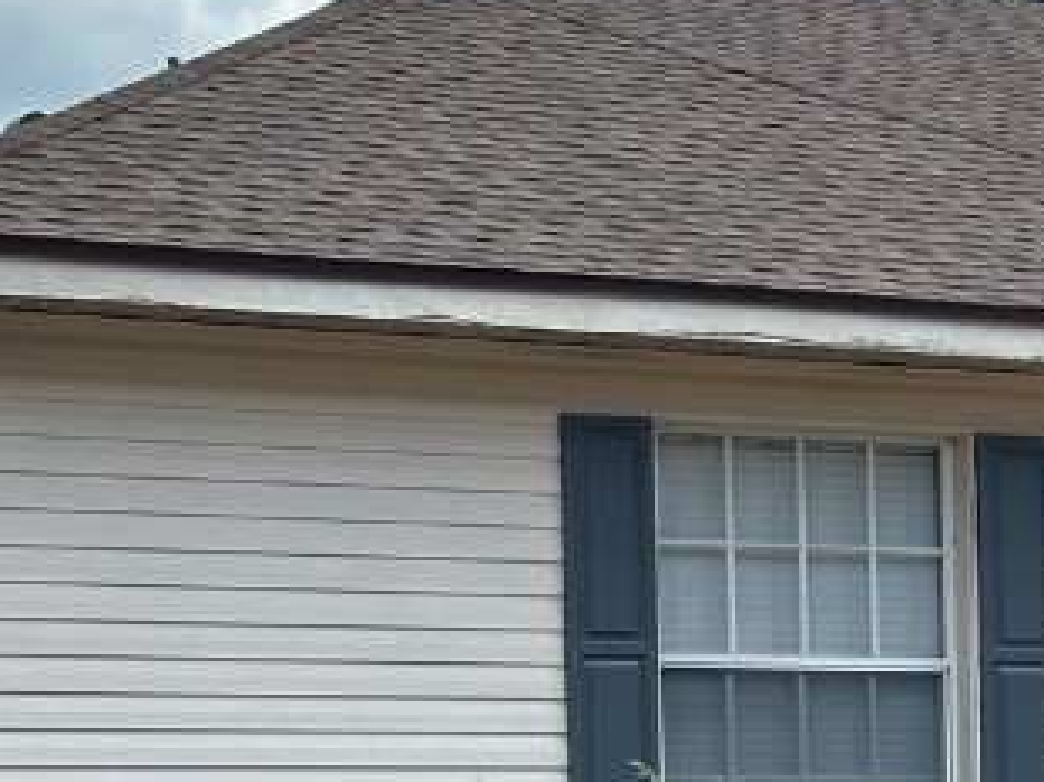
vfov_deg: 9.4
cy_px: 597
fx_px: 4763
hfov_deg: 12.2
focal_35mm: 158
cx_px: 1336
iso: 64
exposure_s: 1/2028
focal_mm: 6.86
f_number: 1.78
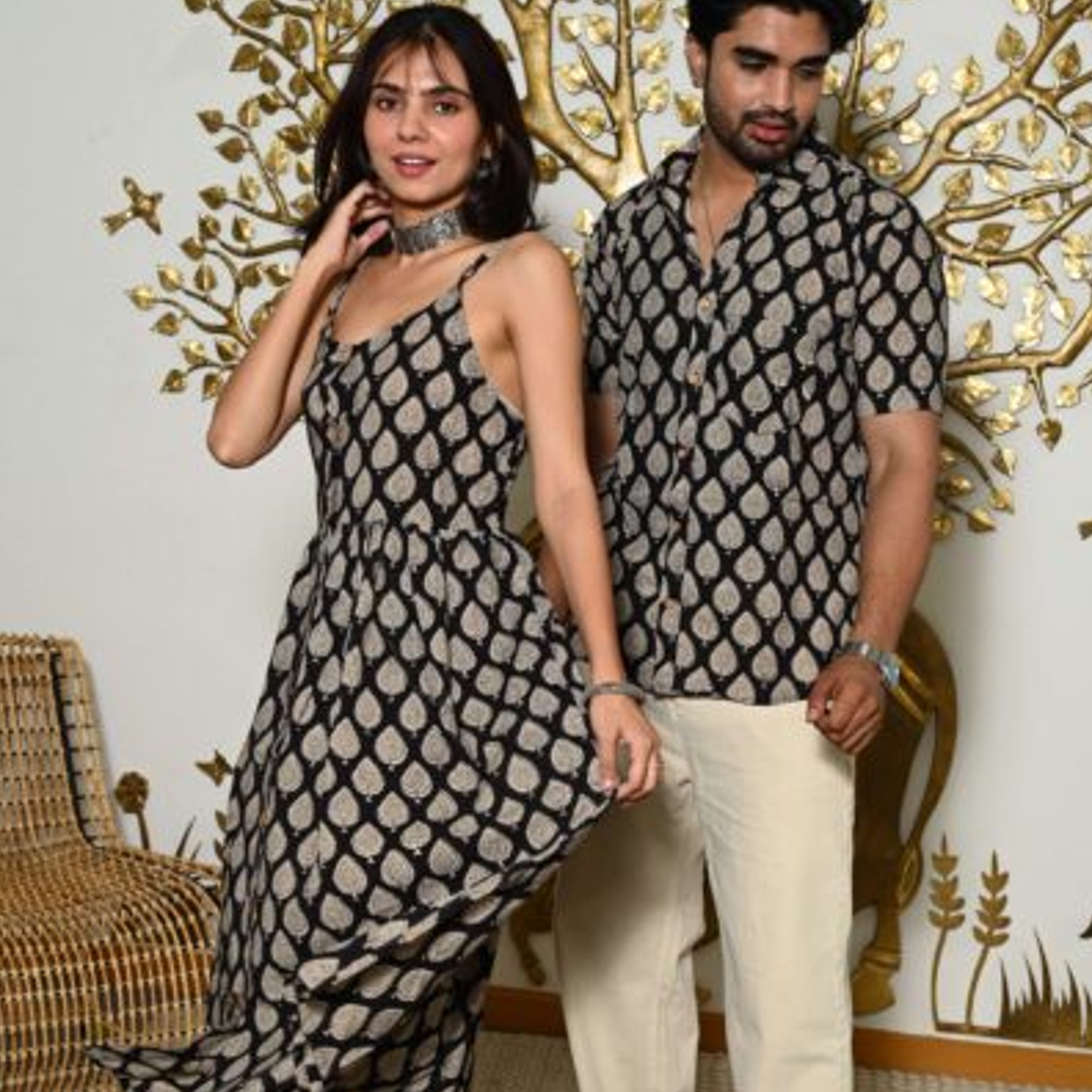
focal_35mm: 58
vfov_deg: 29.5
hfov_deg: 29.5
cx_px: 571
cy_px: 612
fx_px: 2070
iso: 400
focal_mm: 40
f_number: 5.6
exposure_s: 1/160
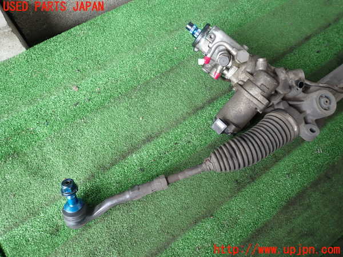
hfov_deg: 69.4
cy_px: 128
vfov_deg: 54.9
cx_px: 172
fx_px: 248
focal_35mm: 25
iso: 100
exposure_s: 1/80
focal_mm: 4.5
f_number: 2
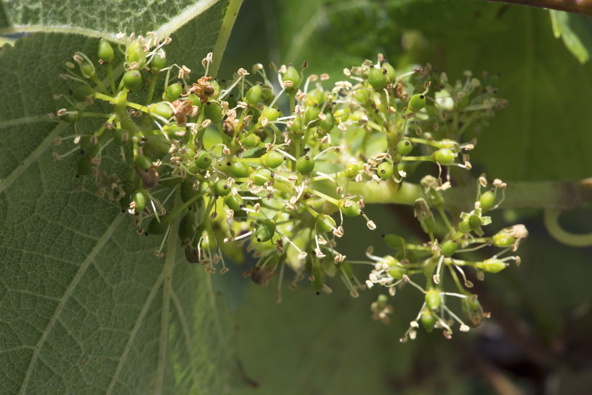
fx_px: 1727
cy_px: 198
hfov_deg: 19.5
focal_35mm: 105
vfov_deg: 13.0
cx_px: 296
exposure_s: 1/125
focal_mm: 105
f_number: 22
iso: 800
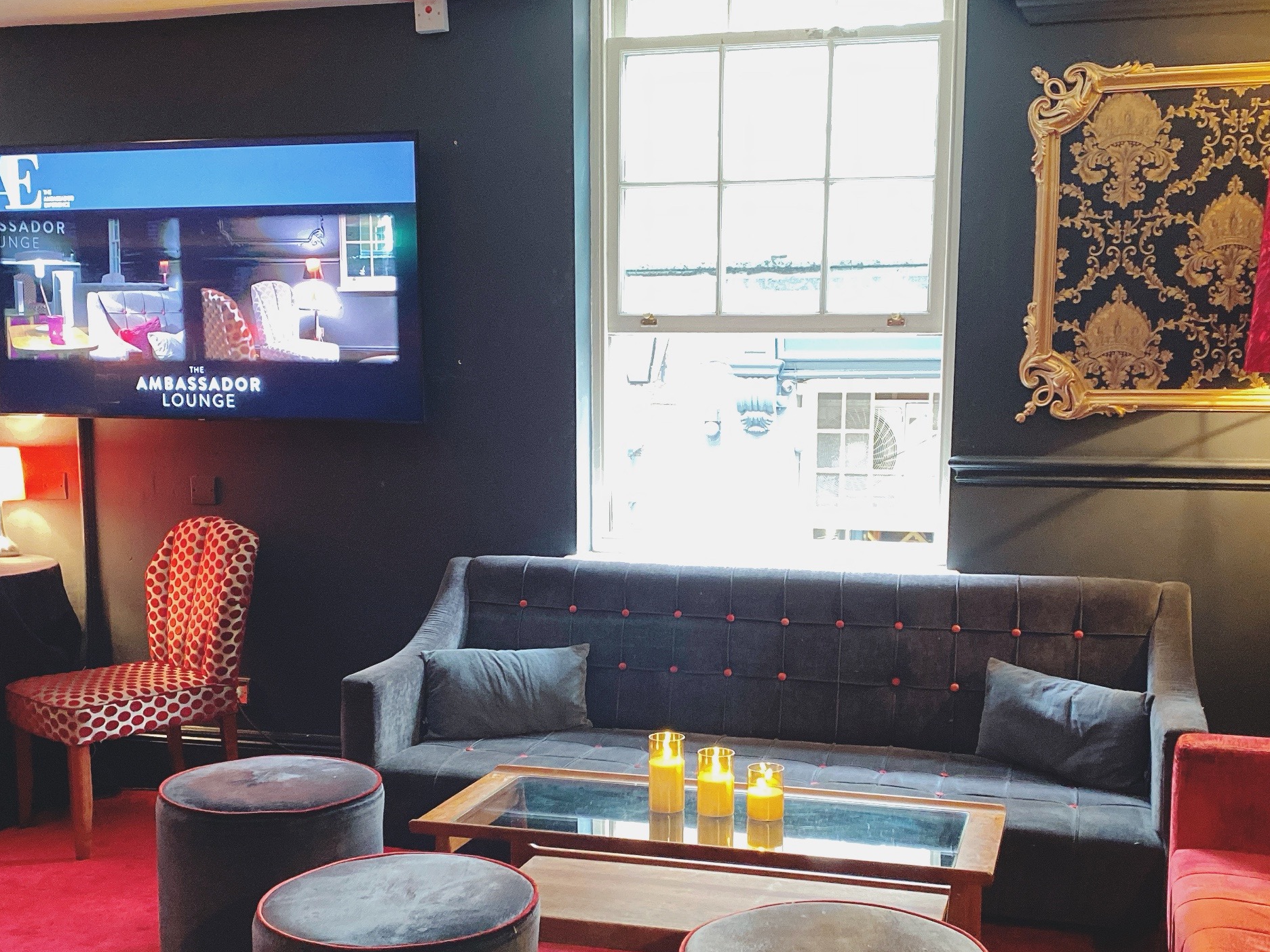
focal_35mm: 40
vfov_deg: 35.7
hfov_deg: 46.8
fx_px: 1468
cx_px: 672
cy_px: 599
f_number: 1.8
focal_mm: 4.25
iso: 1000
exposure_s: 1/20
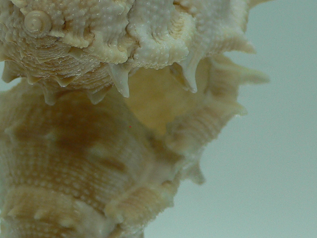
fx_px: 742
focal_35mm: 81
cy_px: 73
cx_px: 89
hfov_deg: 23.9
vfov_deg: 18.1
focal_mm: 4.6
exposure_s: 1/80
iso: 80
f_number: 2.8
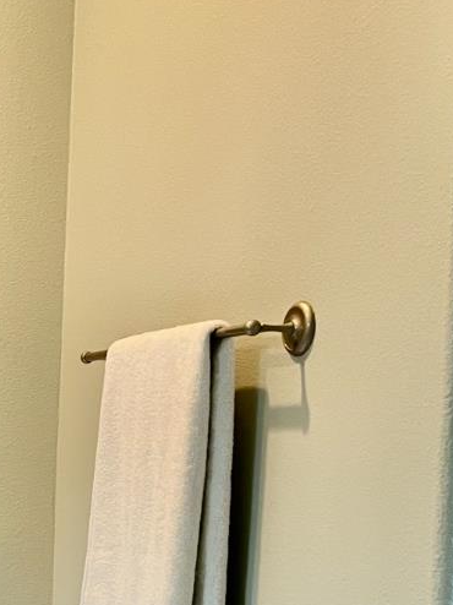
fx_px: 1380
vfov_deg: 24.1
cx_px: -348
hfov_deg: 16.0
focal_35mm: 79
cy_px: 538
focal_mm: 5.1
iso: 125
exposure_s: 1/60
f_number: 1.6
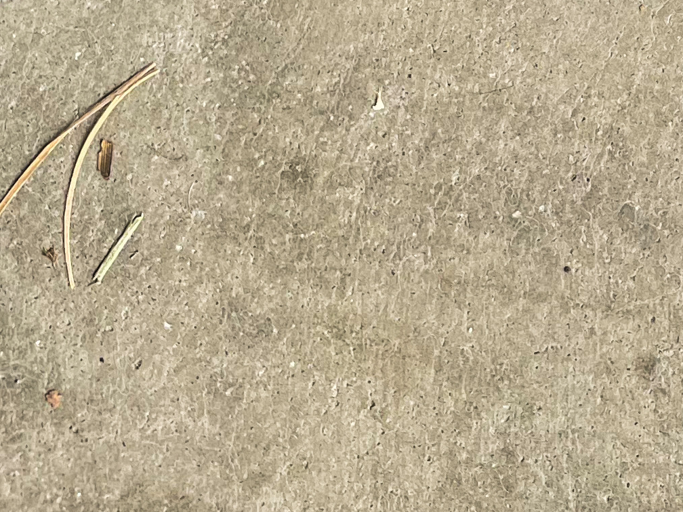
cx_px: 692
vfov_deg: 13.3
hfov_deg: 18.4
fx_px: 2052
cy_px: -278
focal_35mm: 104
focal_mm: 4.2
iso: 32
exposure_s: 1/168
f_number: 1.6
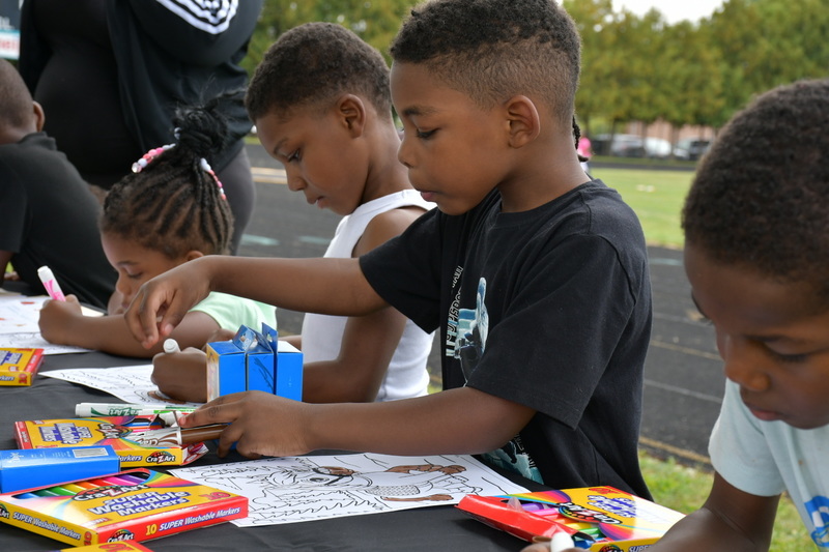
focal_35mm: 72
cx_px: 414
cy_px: 276
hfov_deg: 28.1
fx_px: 1658
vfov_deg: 18.9
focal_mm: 48
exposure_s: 1/250
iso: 200
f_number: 8
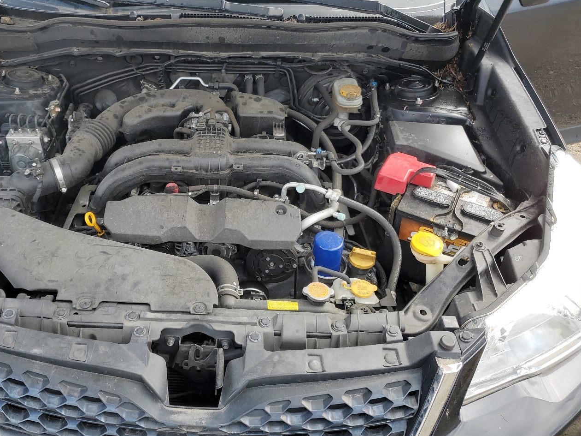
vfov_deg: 42.7
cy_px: 169
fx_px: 554
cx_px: 217
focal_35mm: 33
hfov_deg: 54.7
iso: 50
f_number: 1.5
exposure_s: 1/556
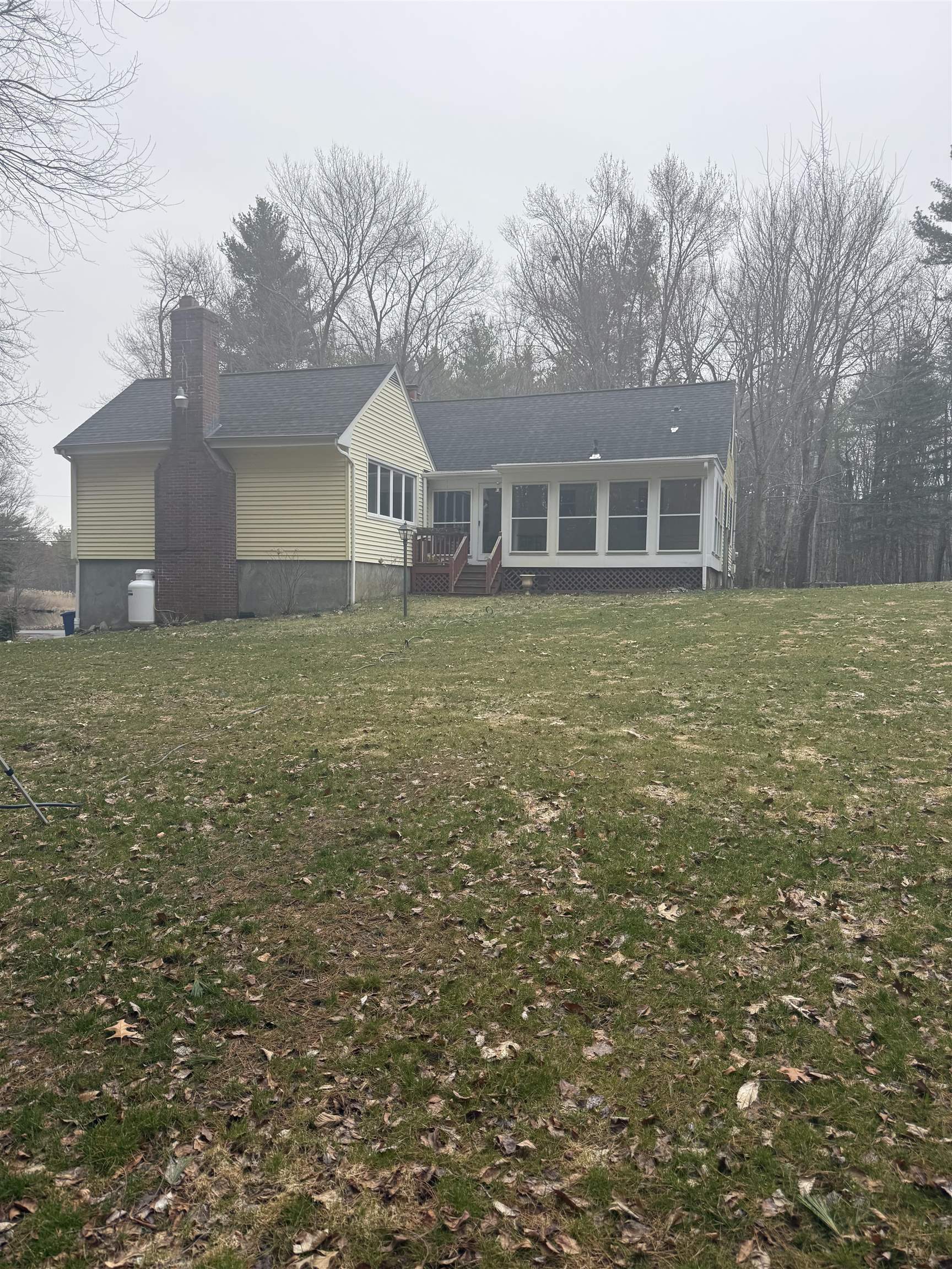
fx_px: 880
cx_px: 476
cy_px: 634
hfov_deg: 56.8
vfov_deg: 71.6
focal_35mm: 24
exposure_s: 1/405
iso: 80
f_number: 1.78
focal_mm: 6.76
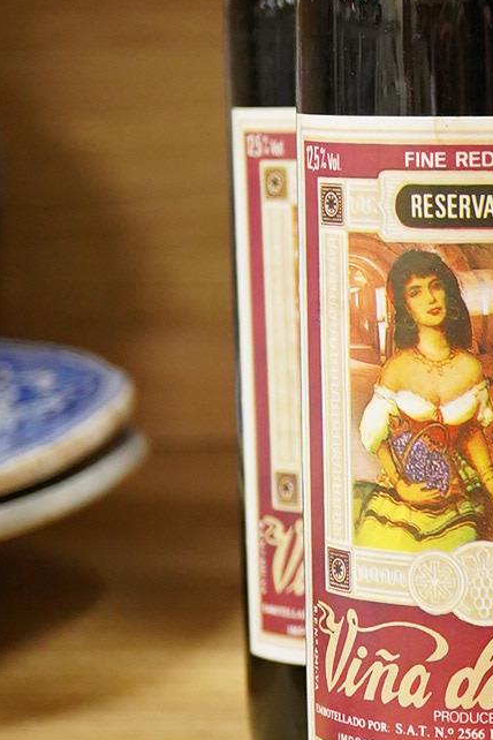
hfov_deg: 9.6
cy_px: 317
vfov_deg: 14.9
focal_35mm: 138
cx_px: 753
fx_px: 2835
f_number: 5.6
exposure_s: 1/200
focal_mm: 30
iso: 2500
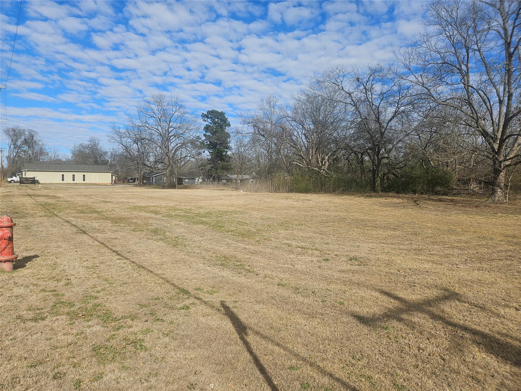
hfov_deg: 73.9
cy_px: 196
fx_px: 346
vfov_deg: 58.9
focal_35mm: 23
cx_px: 260
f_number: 1.8
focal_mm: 5.4
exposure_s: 1/2476
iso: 25
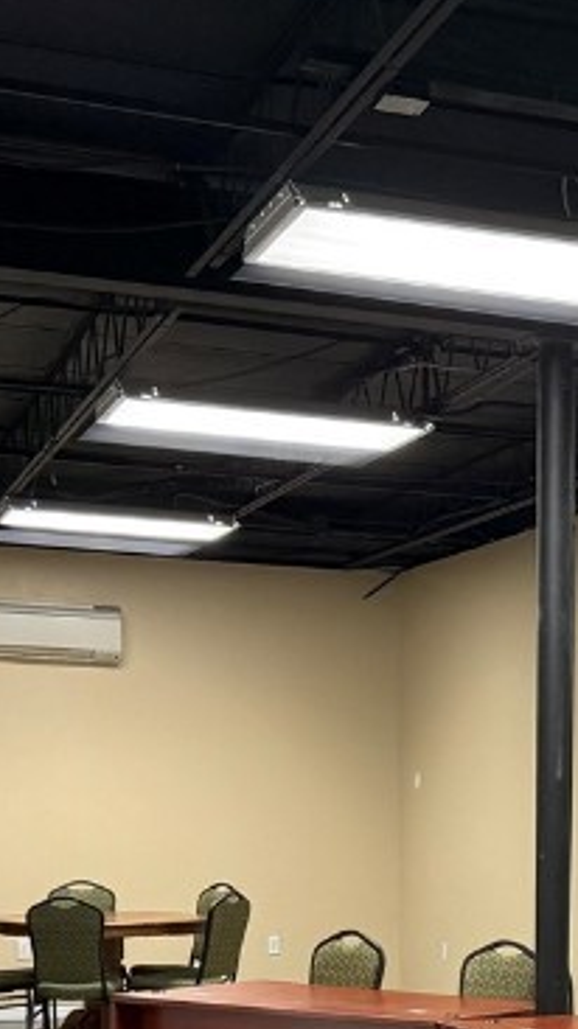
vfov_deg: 27.9
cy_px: 922
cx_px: 651
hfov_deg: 16.0
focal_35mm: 73
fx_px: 1992
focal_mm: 6.76
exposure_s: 1/60
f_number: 1.78
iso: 200
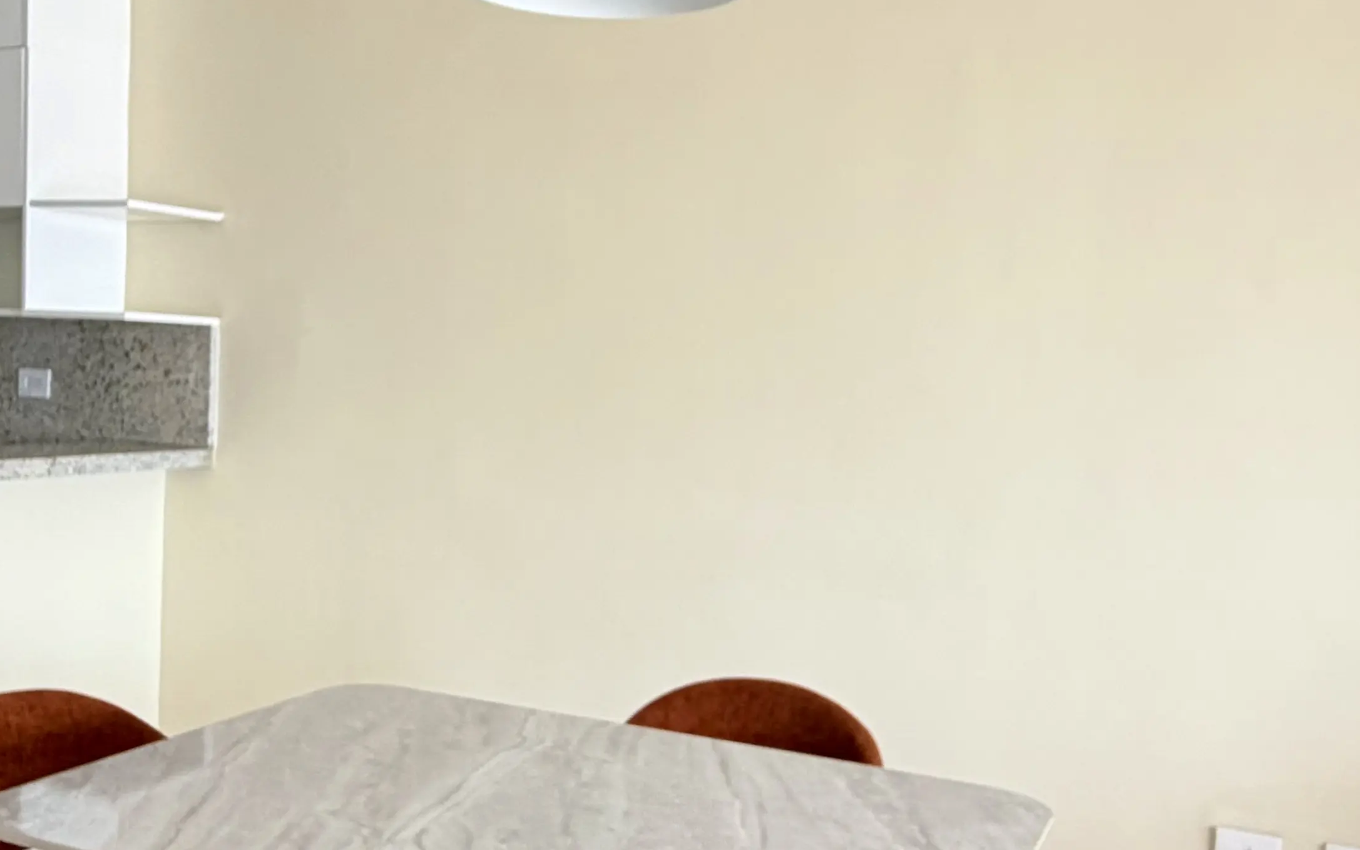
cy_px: 478
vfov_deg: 32.7
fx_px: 1445
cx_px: 540
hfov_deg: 50.1
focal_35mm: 39
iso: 200
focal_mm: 2.22
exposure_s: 1/121
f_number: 2.2
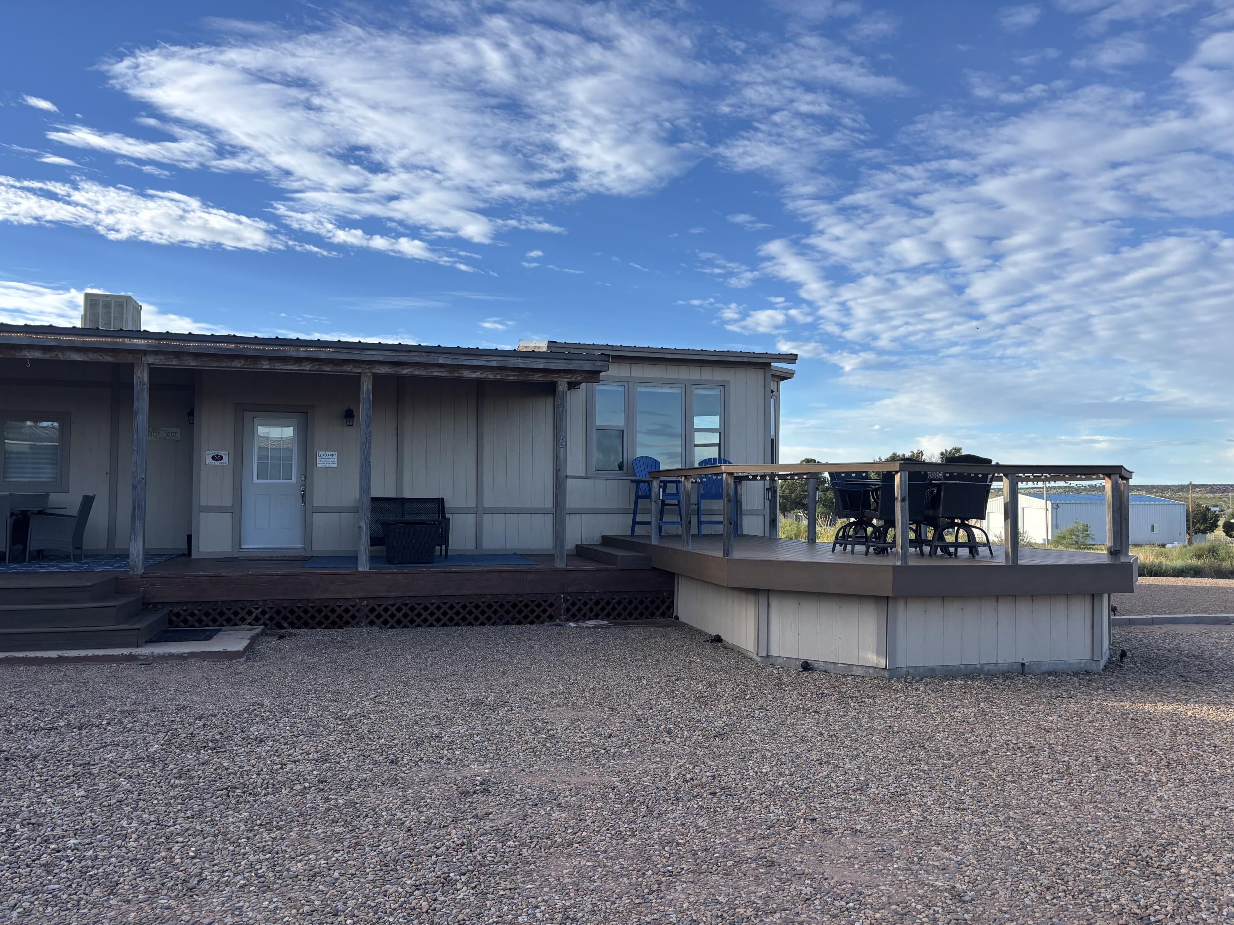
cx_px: 617
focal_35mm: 26
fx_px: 927
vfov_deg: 53.1
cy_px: 462
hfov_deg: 67.3
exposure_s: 1/1590
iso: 50
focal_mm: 5.96
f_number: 1.6
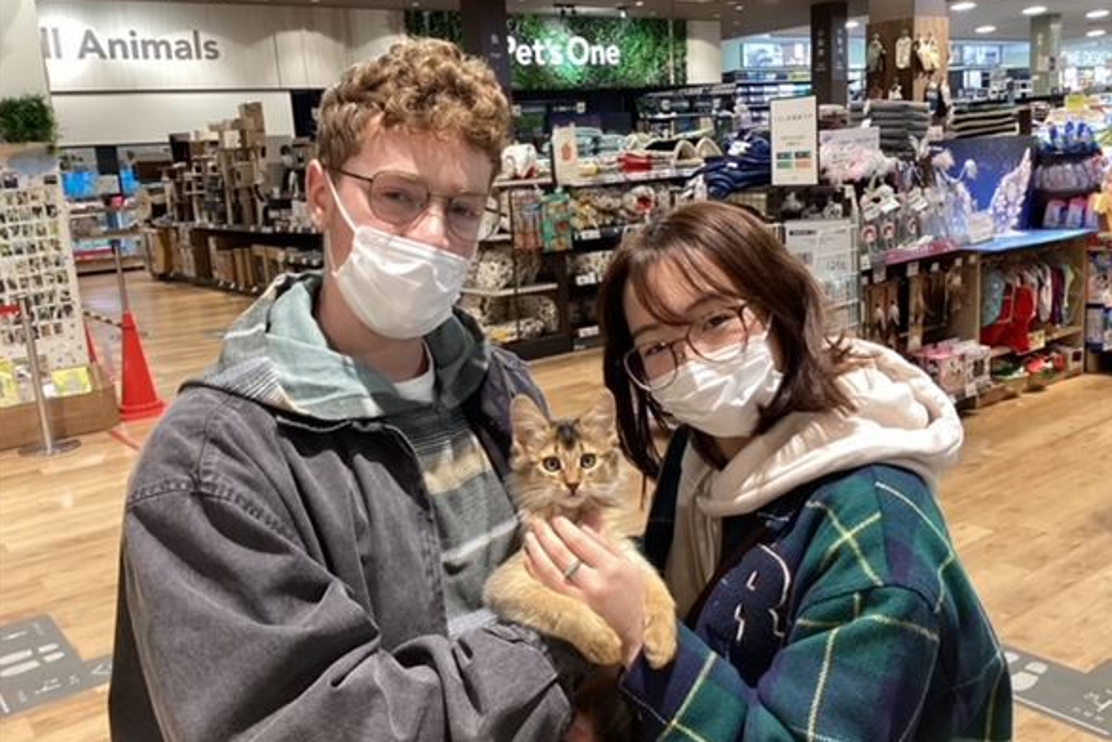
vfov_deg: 40.0
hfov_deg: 57.2
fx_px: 1020
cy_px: 357
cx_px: 560
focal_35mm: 33
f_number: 2.4
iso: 80
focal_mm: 3.3
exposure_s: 1/50
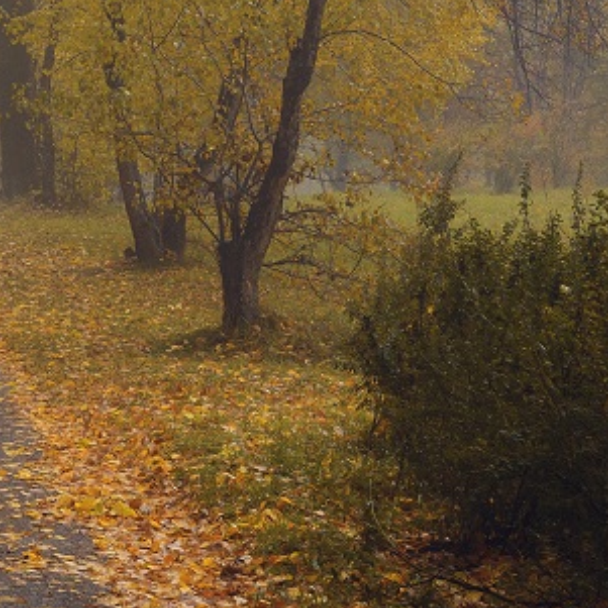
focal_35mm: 178
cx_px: -216
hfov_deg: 9.6
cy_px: -18
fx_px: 3531
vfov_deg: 9.8
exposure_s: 1/100
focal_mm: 35
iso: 100
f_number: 5.6
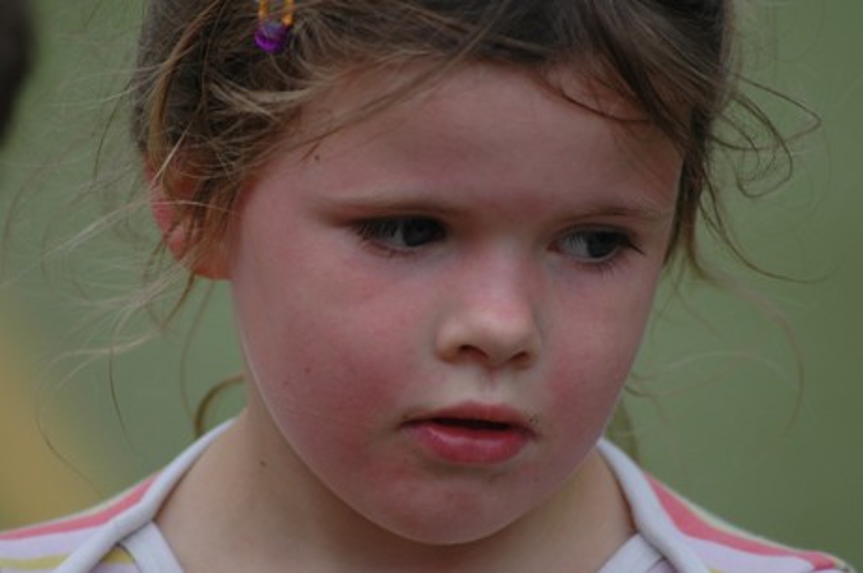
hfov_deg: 5.1
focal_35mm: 405
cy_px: 286
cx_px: 432
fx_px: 9695
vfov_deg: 3.4
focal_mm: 270
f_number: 5.6
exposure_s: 1/640
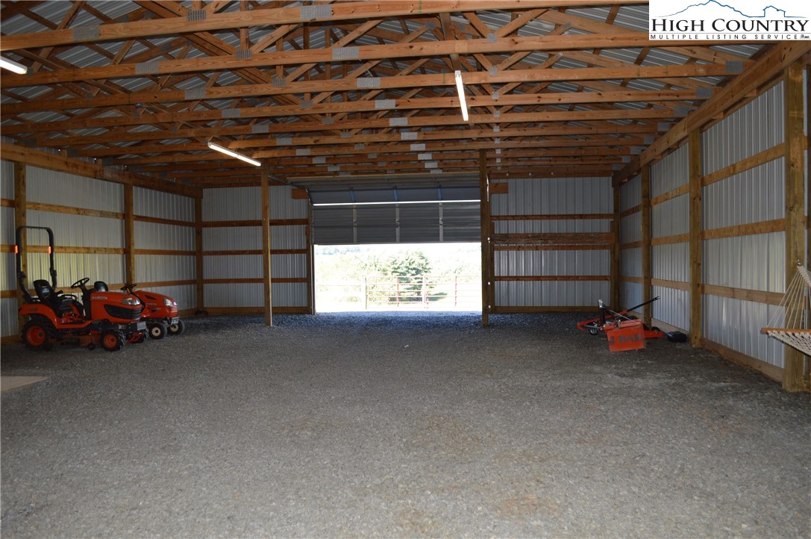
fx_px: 608
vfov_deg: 47.8
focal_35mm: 27
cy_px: 270
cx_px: 406
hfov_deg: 67.4
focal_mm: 18
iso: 280
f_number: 4
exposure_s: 1/125
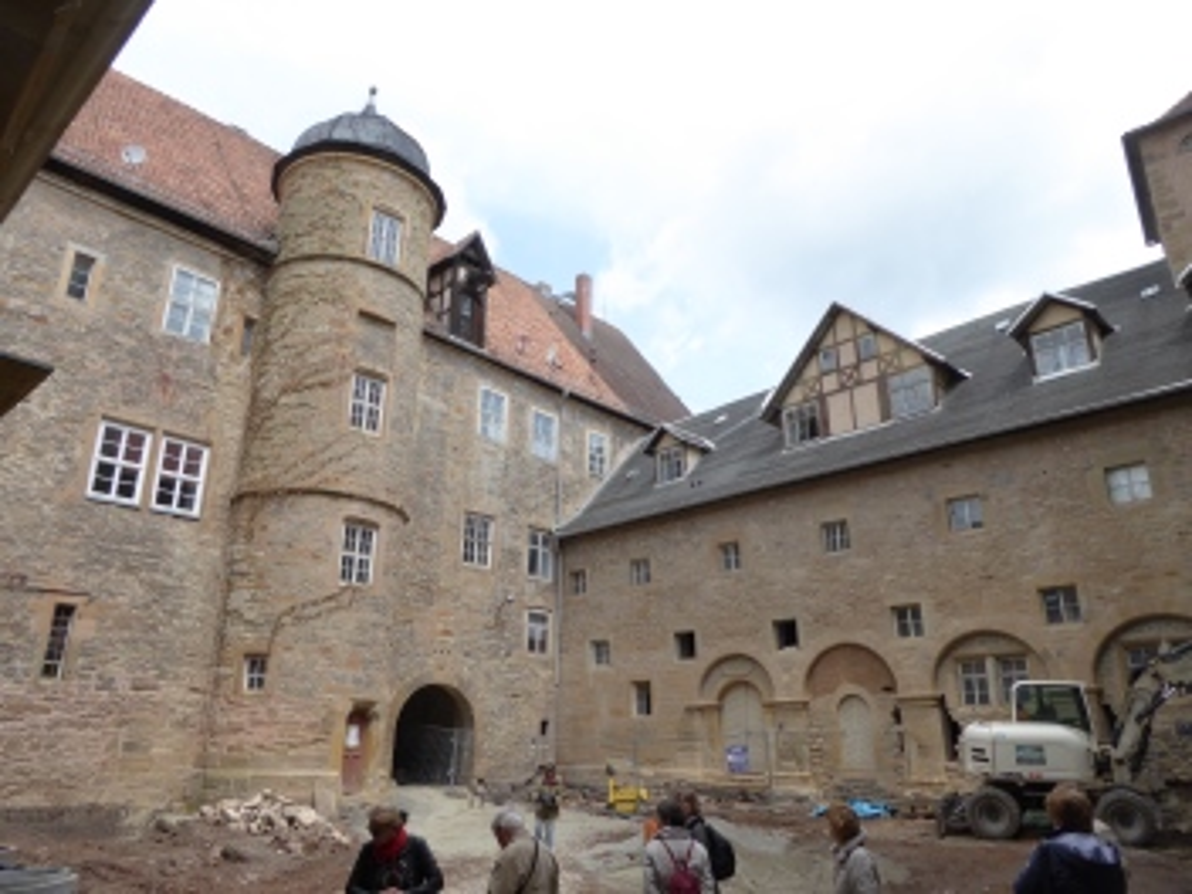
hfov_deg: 71.6
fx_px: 826
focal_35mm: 24
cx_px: 596
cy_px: 447
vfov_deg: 56.8
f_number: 3.3
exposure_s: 1/500
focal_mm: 4.3
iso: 100
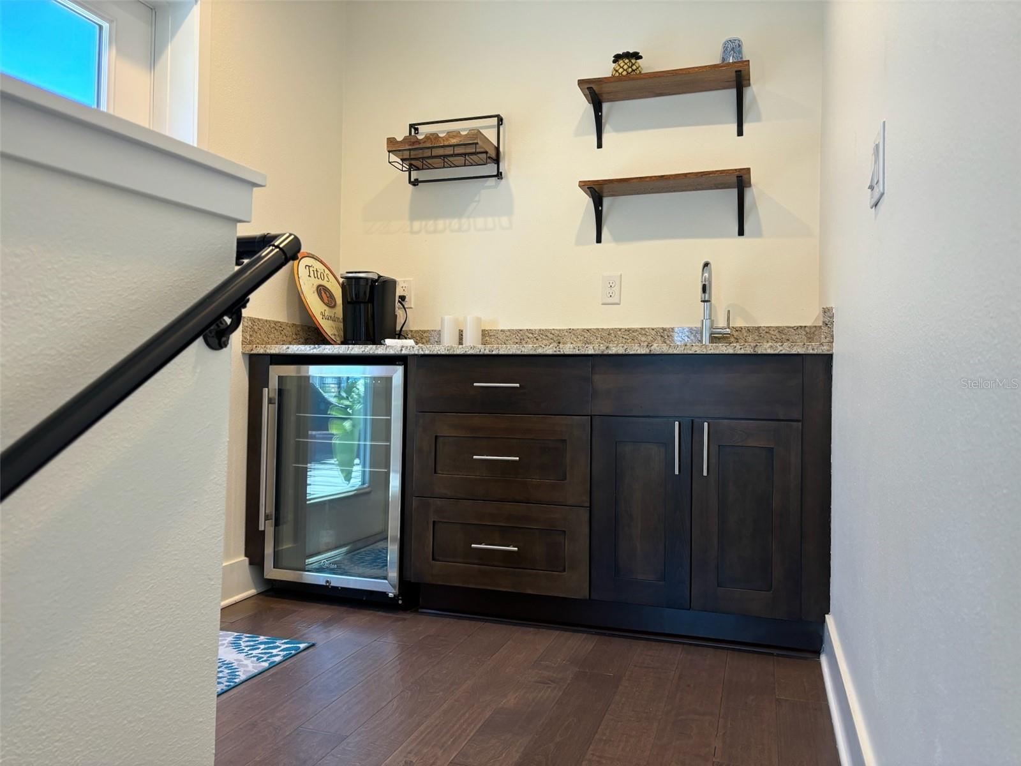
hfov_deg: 67.3
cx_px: 510
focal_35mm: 26
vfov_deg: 53.1
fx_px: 767
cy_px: 383
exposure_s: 1/60
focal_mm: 5.96
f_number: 1.6
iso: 125
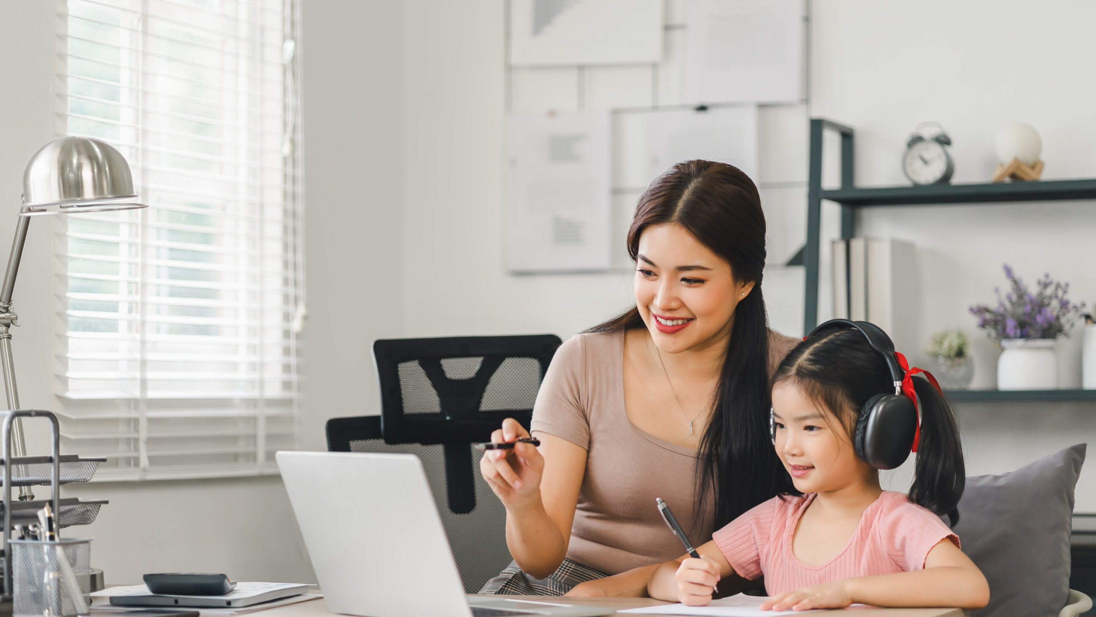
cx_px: 553
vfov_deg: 13.4
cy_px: 344
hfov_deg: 23.7
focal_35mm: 90
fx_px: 2616
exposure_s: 1/640
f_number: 2
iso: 320
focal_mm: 85
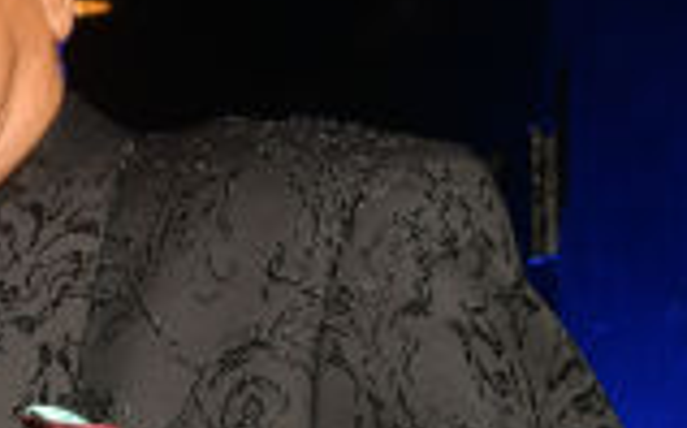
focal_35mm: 223
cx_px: -614
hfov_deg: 9.0
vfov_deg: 5.8
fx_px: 4171
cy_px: 819
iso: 64
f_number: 9
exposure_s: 1/160
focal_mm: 34
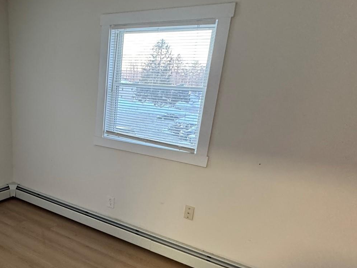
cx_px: 91
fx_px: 299
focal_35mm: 29
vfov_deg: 47.6
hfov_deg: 58.6
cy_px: 176
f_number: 2.2
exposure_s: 1/60
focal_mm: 2.22
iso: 500
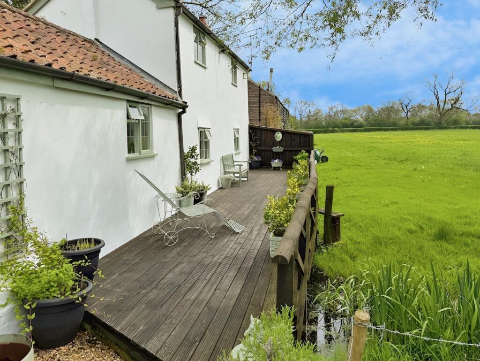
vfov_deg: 56.9
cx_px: 240
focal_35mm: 24
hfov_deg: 71.6
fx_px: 333
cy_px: 180
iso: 80
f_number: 1.78
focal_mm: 6.76
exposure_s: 1/4975
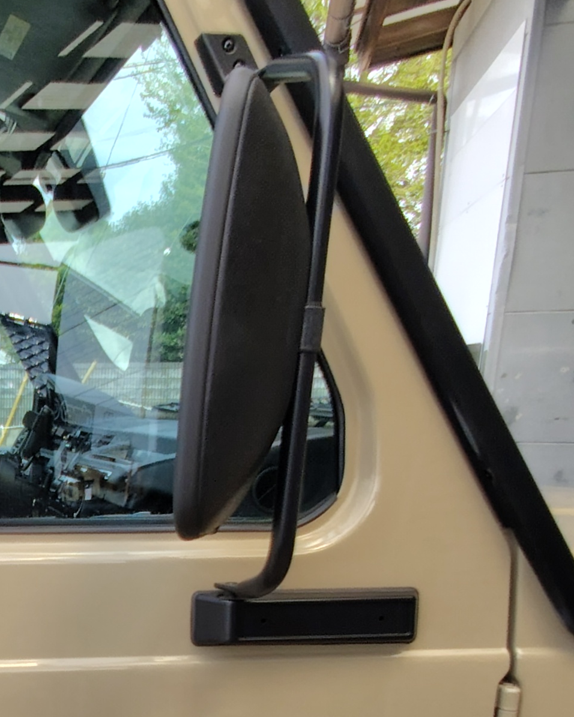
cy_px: 602
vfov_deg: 43.1
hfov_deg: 32.5
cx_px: -70
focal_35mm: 40
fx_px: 849
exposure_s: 1/354
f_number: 2.4
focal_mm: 1.6
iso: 50
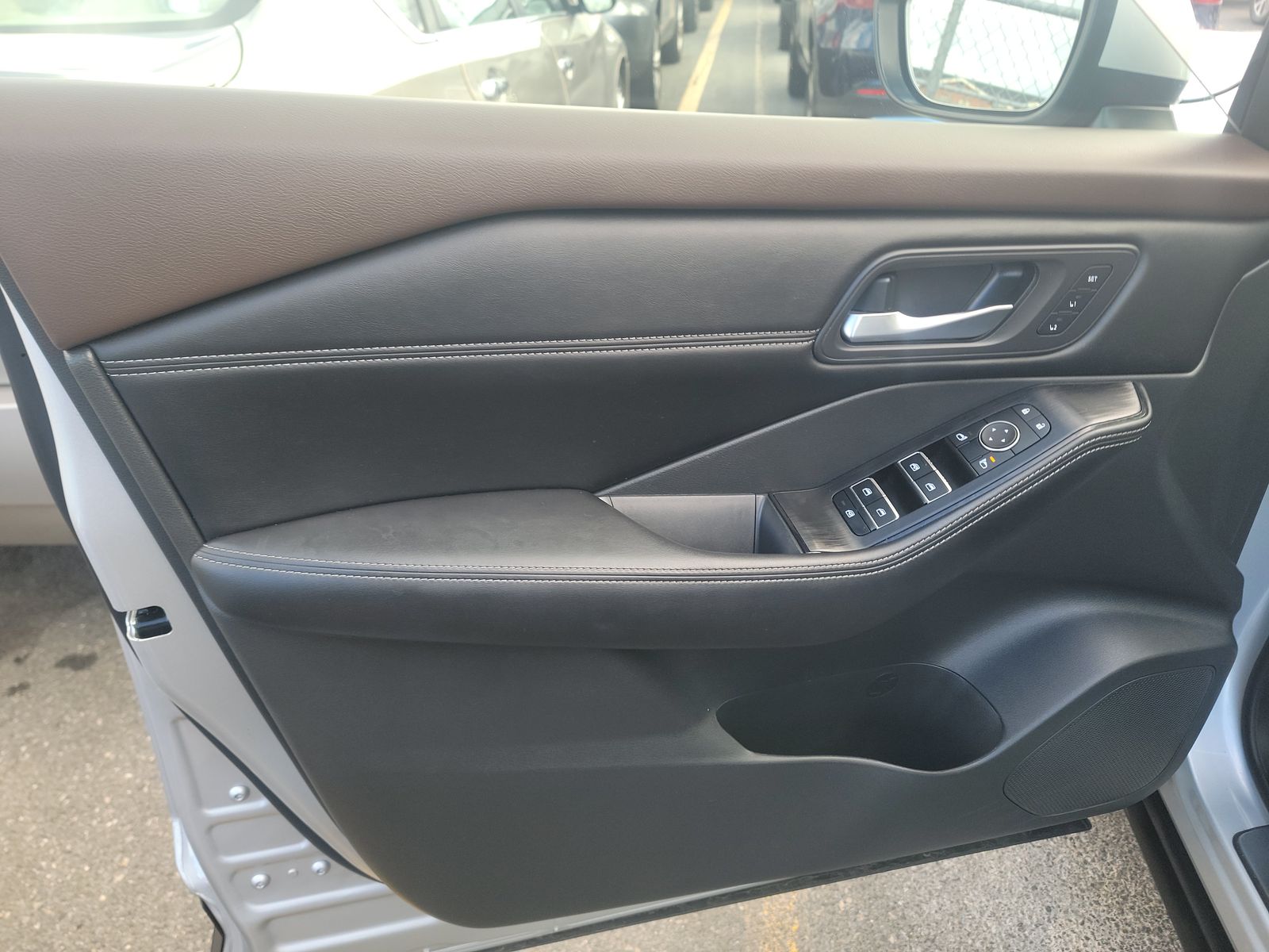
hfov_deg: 71.6
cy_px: 476
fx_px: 880
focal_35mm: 24
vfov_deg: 56.8
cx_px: 634
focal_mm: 6.7
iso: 59
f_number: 1.8
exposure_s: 1/59
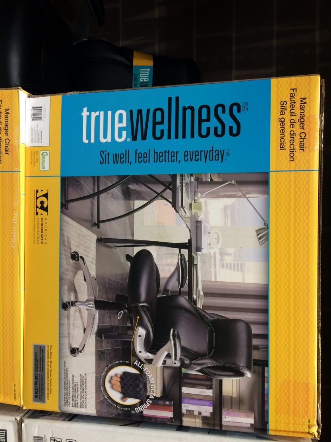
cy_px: 221
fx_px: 370
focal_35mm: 29
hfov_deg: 48.2
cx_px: 166
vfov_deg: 61.7
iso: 100
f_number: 2.2
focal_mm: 4.15
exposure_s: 1/30
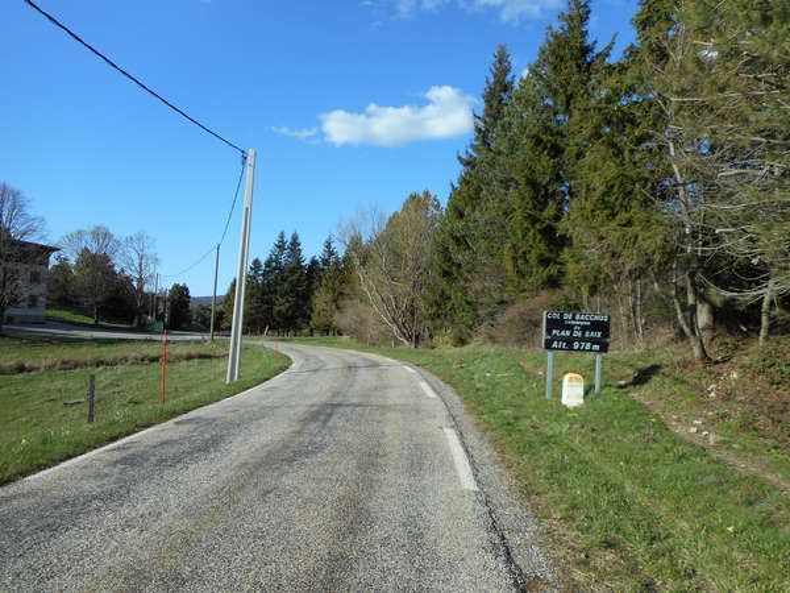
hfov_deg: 69.4
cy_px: 296
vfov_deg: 54.9
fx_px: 571
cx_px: 395
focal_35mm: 25
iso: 80
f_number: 3.7
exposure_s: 1/640
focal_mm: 4.5
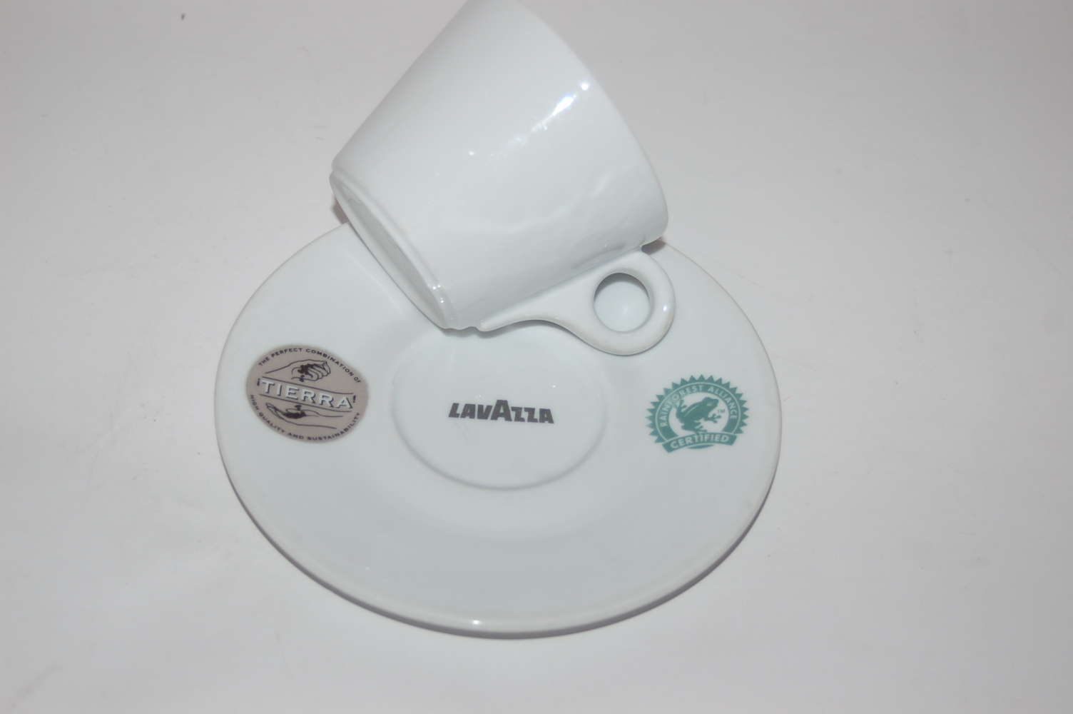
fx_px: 1965
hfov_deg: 30.5
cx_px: 536
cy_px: 357
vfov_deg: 20.6
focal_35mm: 66
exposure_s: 1/60
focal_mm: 44
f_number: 4.2
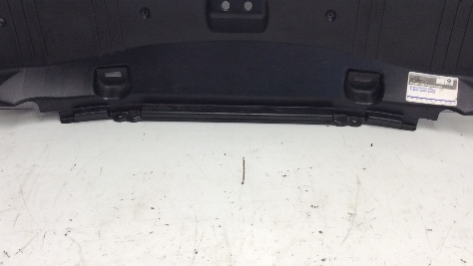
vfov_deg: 25.0
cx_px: 226
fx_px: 590
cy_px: 46
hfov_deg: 43.7
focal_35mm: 47
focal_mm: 3.3
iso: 40
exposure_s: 1/40
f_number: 2.4
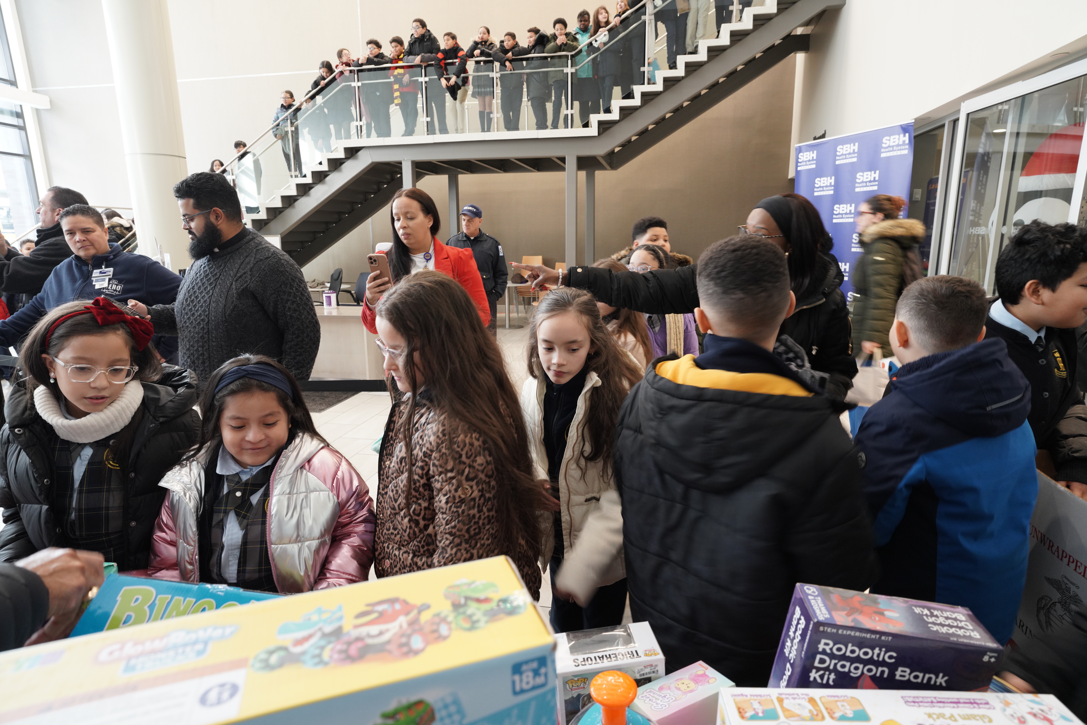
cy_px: 362
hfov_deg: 84.0
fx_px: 604
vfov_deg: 61.9
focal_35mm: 20
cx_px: 544
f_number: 6.3
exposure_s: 1/25
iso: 1000
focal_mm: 20
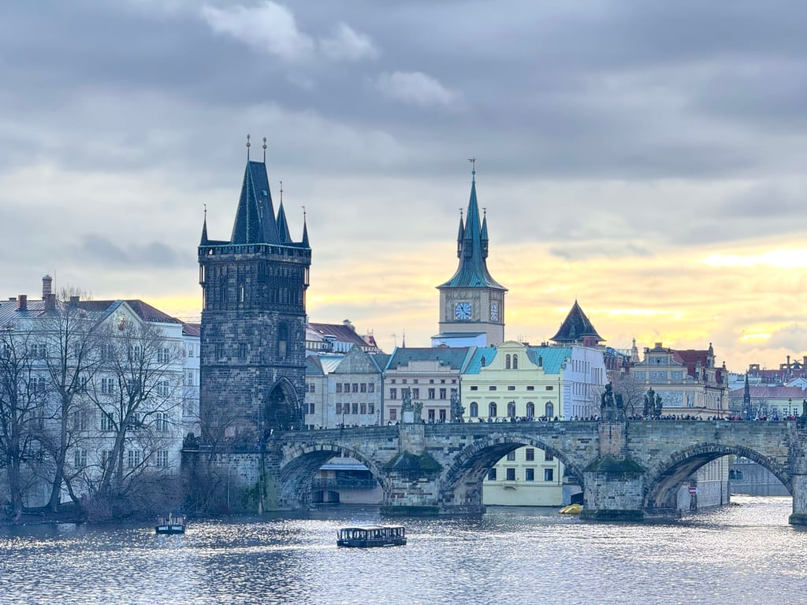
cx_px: 404
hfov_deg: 16.4
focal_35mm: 120
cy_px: 302
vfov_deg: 12.3
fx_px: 2798
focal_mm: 15.66
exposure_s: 1/120
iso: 50
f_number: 2.8
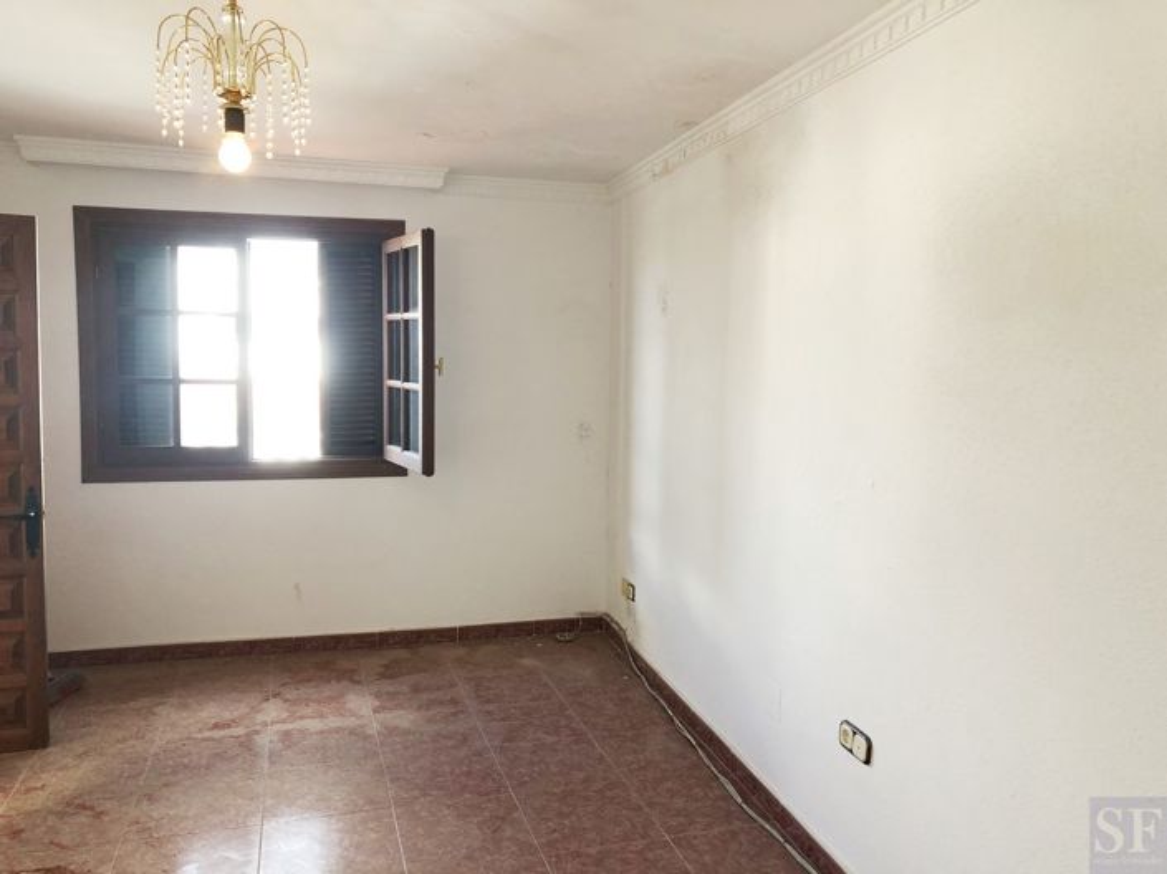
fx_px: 943
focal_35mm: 28
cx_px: 584
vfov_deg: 49.7
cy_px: 437
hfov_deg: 63.5
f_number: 1.8
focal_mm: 3.99
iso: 32
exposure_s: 1/33
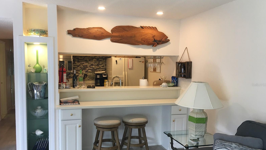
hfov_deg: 61.0
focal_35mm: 32
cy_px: 85
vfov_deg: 36.6
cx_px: 133
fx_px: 226
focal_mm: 4.15
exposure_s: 1/30
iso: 32
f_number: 2.2
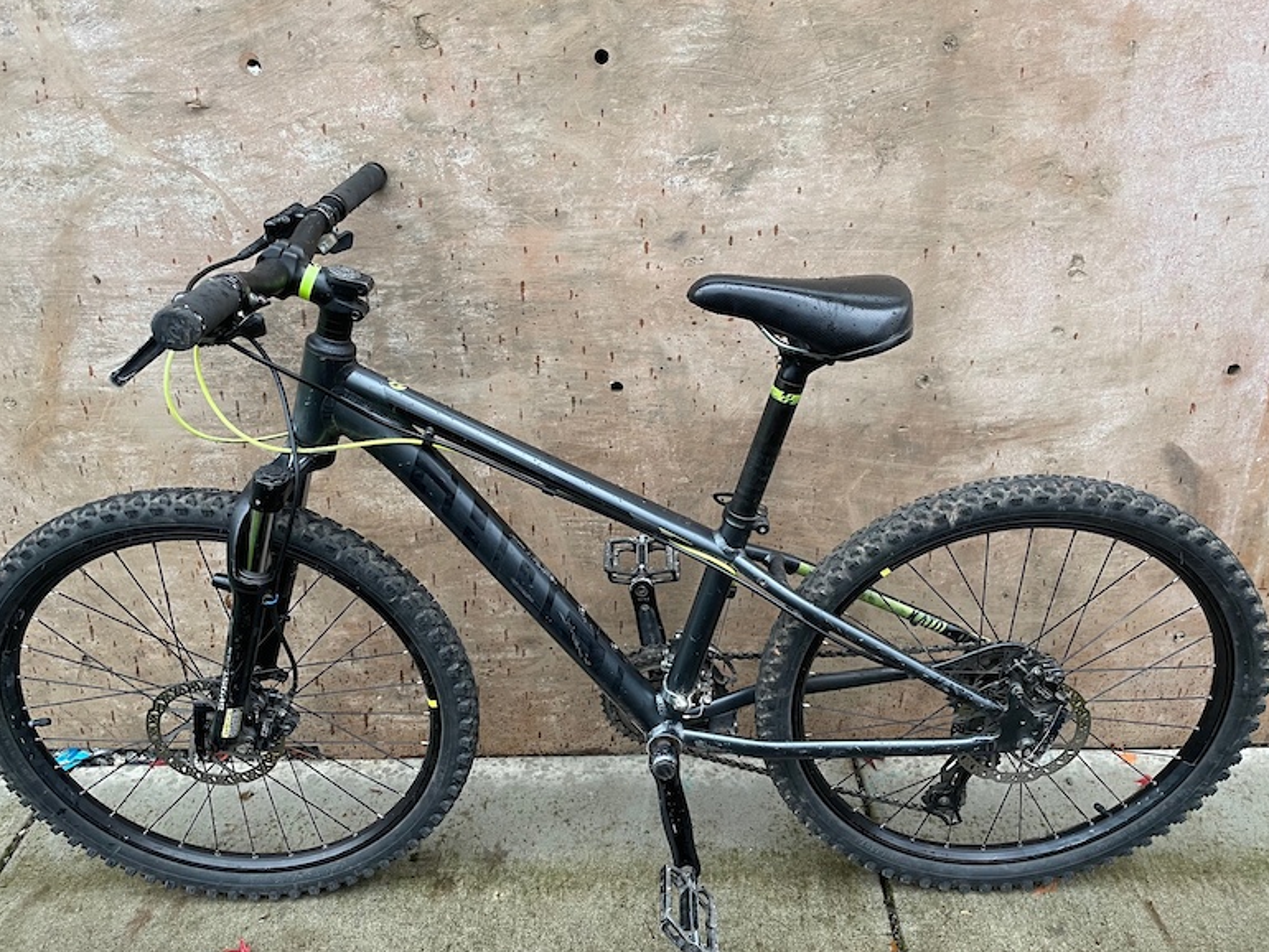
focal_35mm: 27
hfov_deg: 65.3
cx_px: 653
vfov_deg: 51.4
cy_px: 491
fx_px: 990
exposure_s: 1/60
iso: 160
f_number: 1.6
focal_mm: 4.2
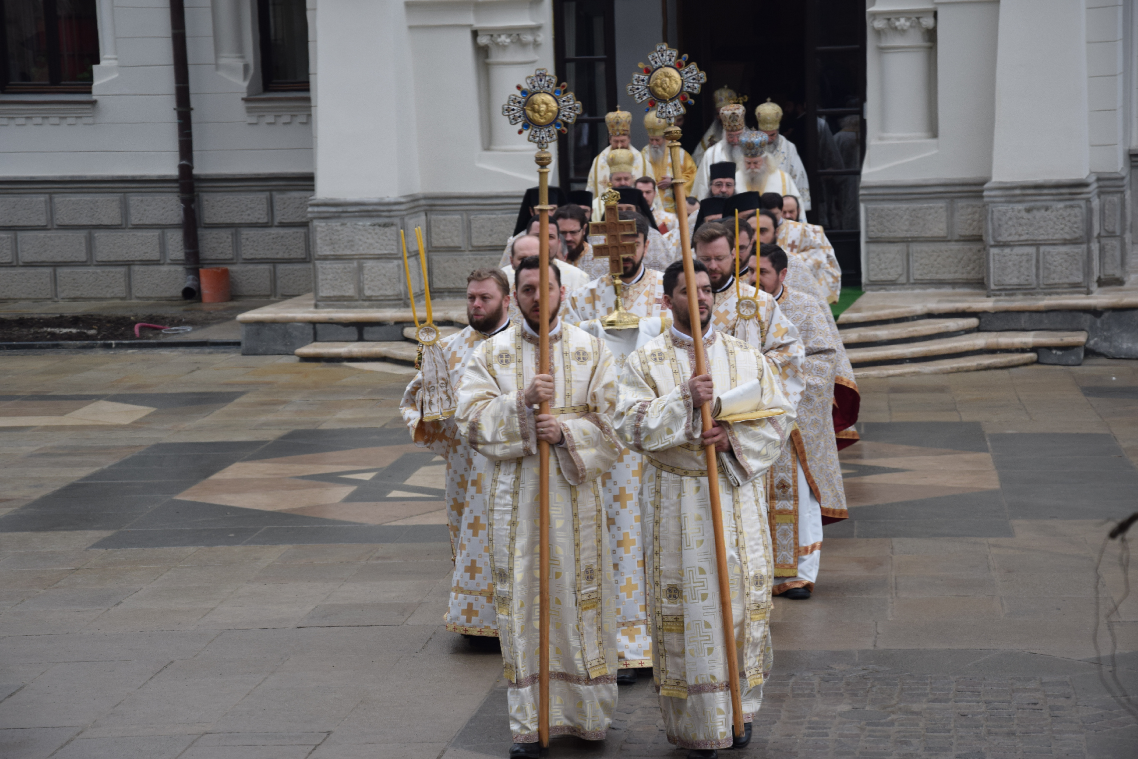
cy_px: 380
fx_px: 3319
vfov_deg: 13.0
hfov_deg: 19.5
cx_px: 569
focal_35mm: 105
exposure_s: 1/160
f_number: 7.1
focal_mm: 70
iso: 400
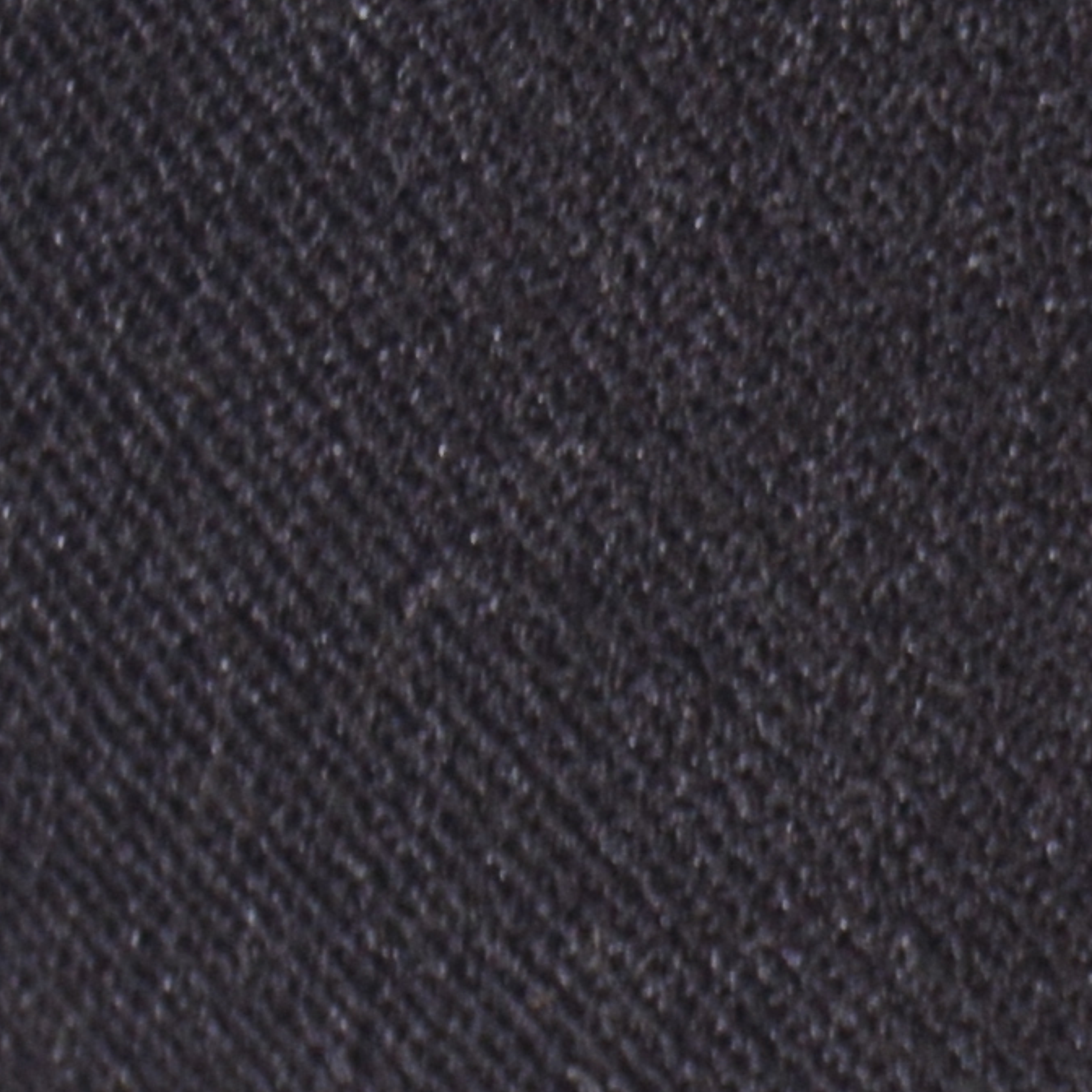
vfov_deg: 4.5
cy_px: 626
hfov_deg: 4.4
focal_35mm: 387
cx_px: 2585
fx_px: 13812
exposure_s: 1/60
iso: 400
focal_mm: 34
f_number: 4.5
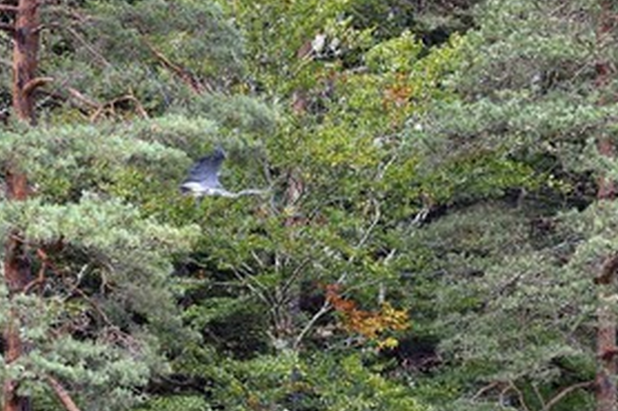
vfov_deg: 4.5
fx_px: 5181
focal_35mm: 302
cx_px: 316
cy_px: 164
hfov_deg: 6.8
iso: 400
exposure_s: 1/640
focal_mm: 200
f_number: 4.5
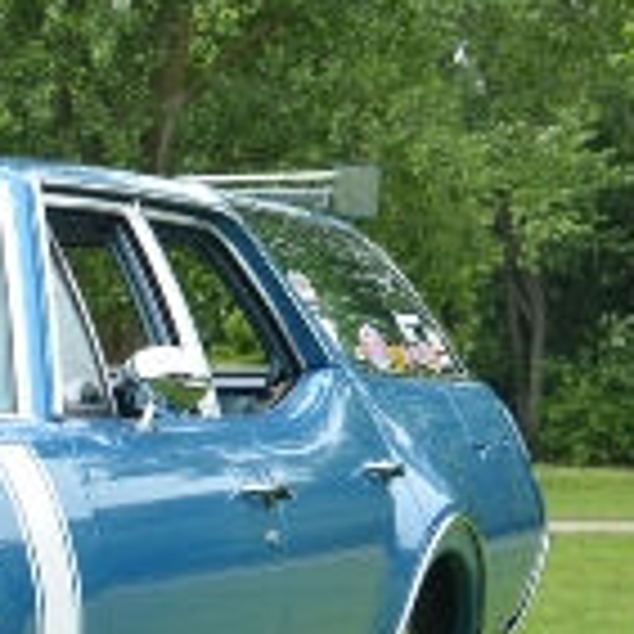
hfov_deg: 10.3
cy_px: 605
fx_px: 3273
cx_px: -580
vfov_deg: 11.0
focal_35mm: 158
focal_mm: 27
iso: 140
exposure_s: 1/250
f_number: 8
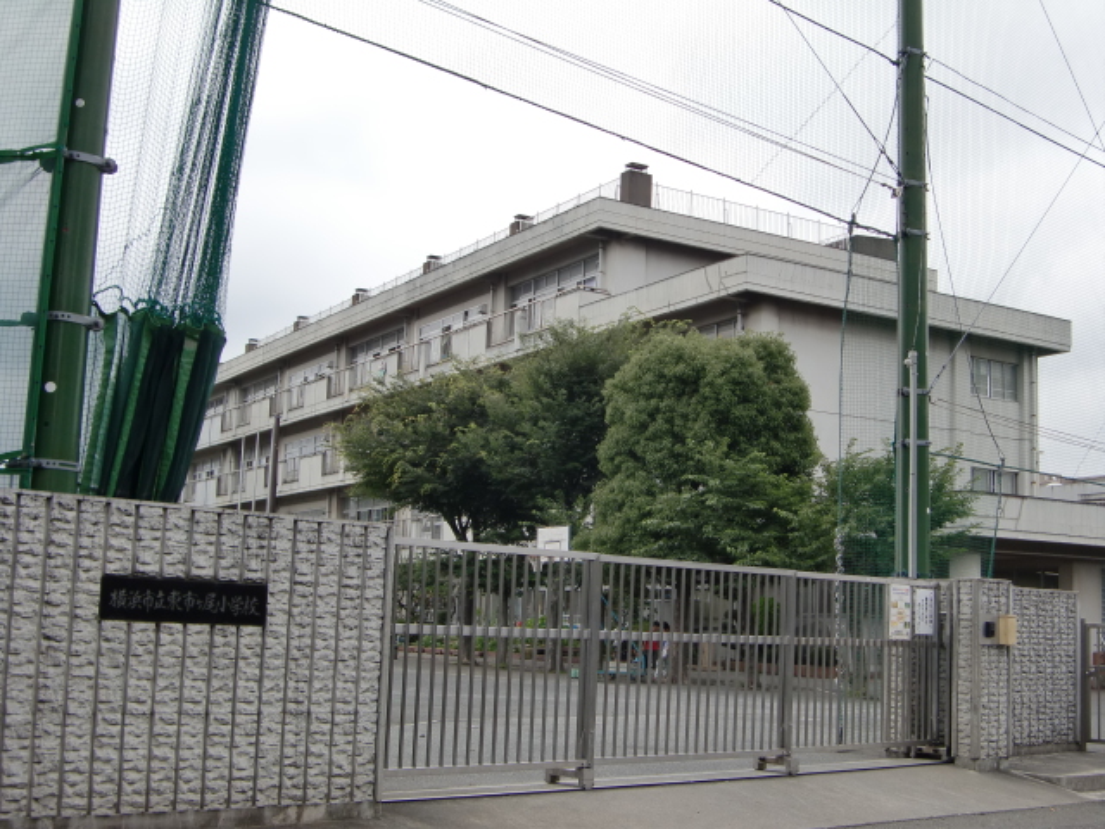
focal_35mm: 46
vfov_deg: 31.5
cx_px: 552
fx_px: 1468
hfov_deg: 41.2
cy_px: 414
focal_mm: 8.2
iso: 64
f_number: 3.3
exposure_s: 1/640
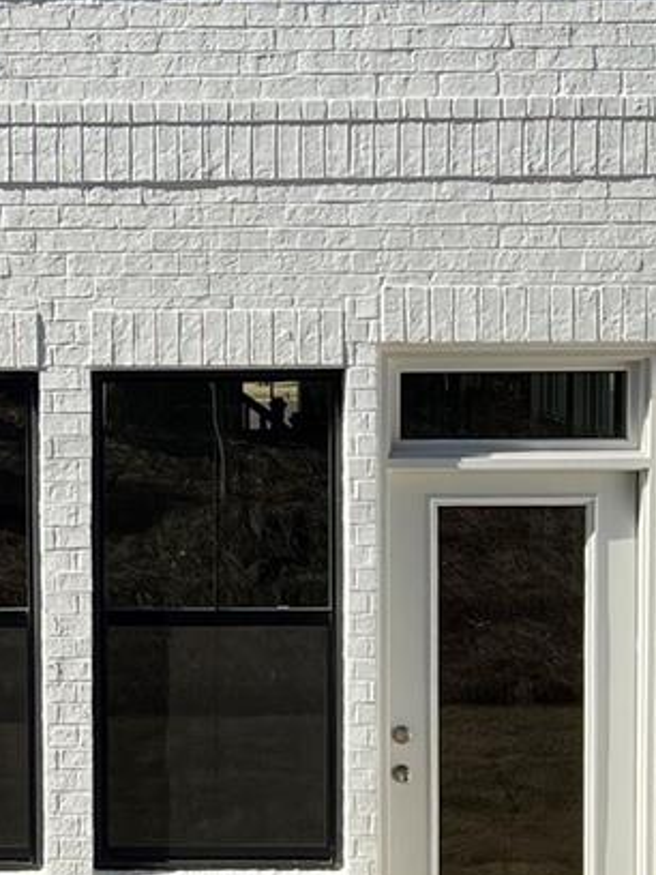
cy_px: 356
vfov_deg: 20.0
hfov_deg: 14.8
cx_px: -19
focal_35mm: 98
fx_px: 2476
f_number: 1.5
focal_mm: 5.7
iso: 50
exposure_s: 1/5076
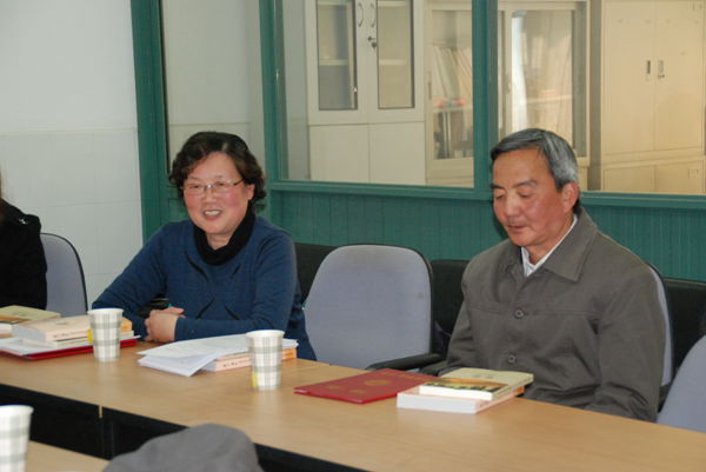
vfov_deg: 17.5
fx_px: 1531
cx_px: 353
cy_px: 236
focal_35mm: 78
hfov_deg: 26.0
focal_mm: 52
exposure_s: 1/60
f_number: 5.6
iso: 1250
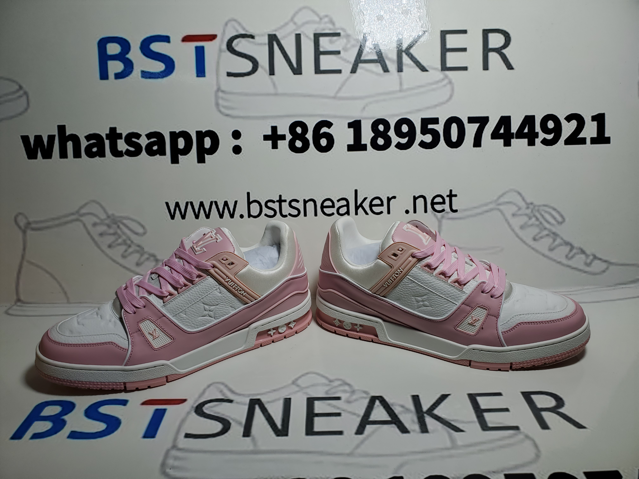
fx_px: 480
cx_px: 320
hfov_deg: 67.3
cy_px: 240
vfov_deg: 53.1
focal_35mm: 26
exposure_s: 1/557
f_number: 2.4
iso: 50
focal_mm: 4.3
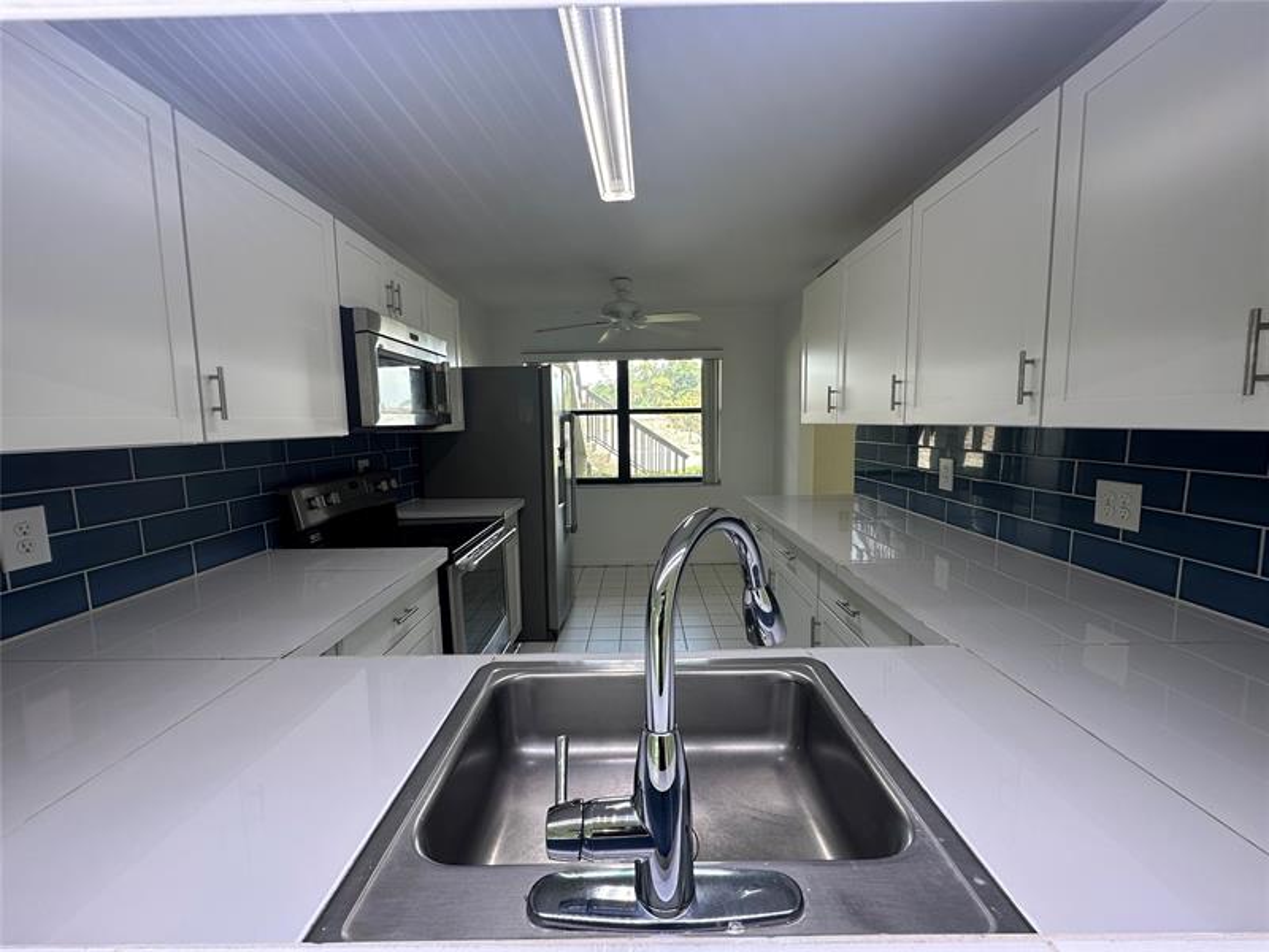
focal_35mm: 14
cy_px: 476
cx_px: 634
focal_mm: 2.22
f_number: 2.2
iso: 64
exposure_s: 1/120
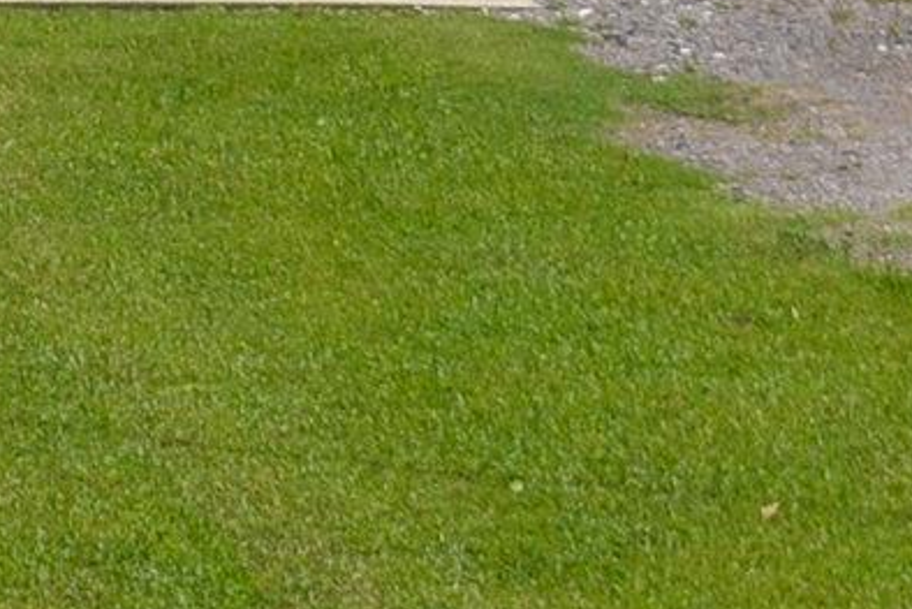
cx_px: -914
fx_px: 8439
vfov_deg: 4.1
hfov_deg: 6.0
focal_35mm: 333
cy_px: -259
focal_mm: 38
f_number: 8
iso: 100
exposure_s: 1/250
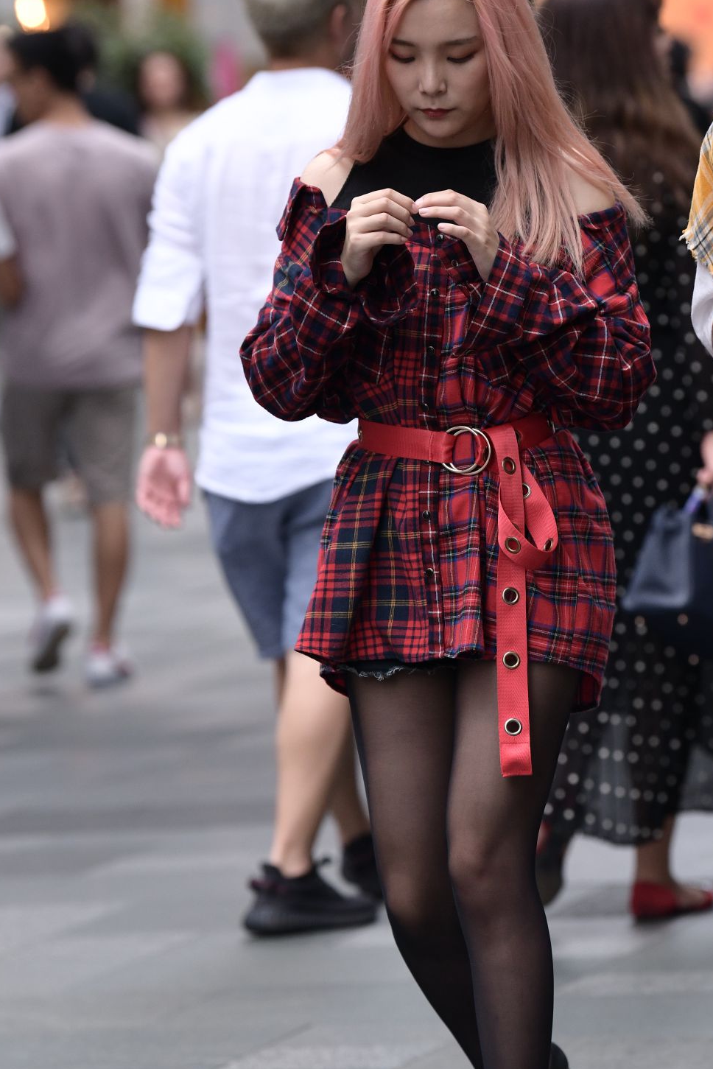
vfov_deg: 7.1
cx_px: 424
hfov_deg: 4.7
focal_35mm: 290
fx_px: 8611
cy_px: 587
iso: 720
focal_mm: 170
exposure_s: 1/800
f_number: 4
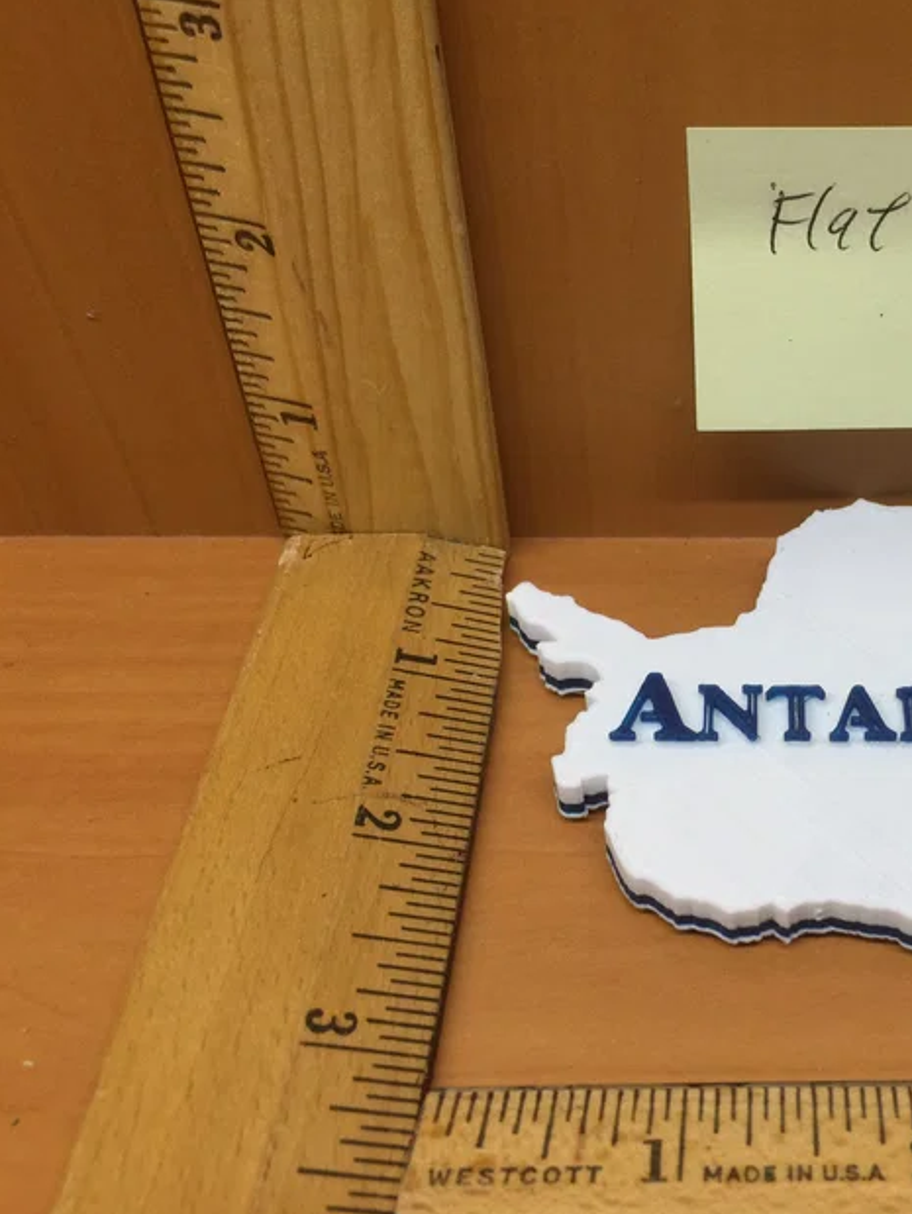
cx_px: 793
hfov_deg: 35.1
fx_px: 1369
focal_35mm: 39
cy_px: 609
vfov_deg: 47.8
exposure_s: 1/30
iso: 32
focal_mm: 4.15
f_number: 2.2
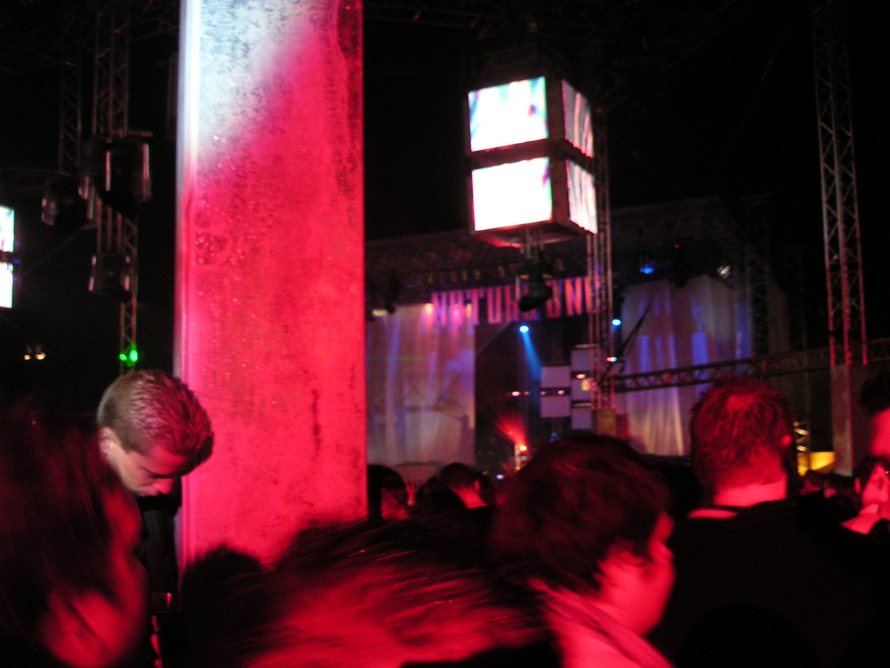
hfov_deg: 49.0
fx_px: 977
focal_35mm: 38
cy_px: 334
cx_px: 445
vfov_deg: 37.7
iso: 200
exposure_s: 1/10
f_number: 2.8
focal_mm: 6
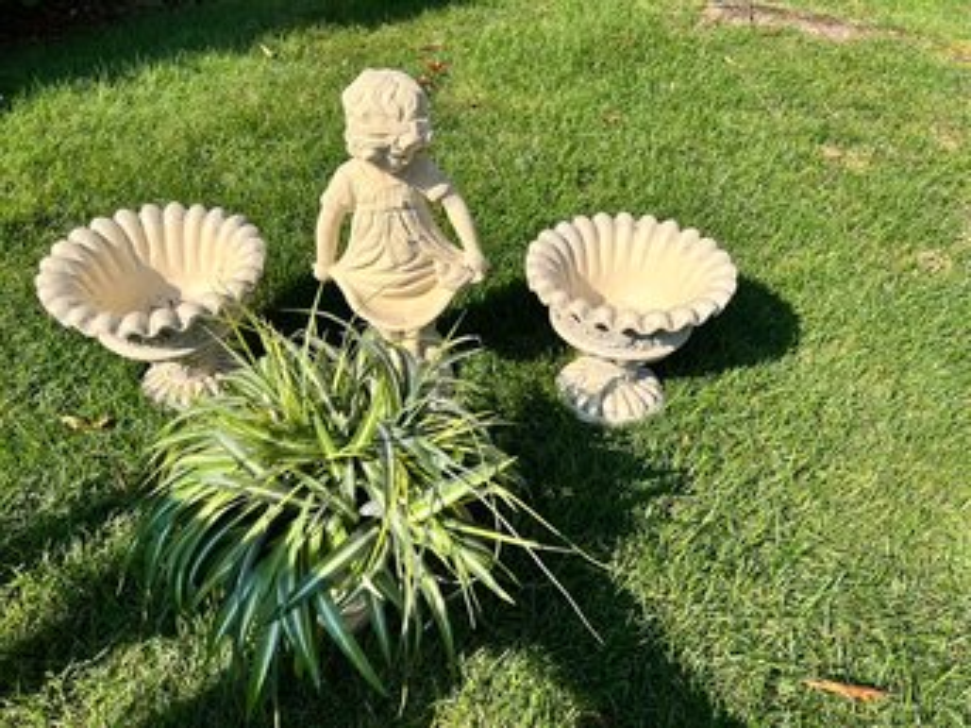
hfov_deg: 67.3
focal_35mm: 26
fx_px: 729
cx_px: 486
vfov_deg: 53.0
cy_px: 364
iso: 50
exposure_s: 1/2571
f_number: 1.5
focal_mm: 5.7
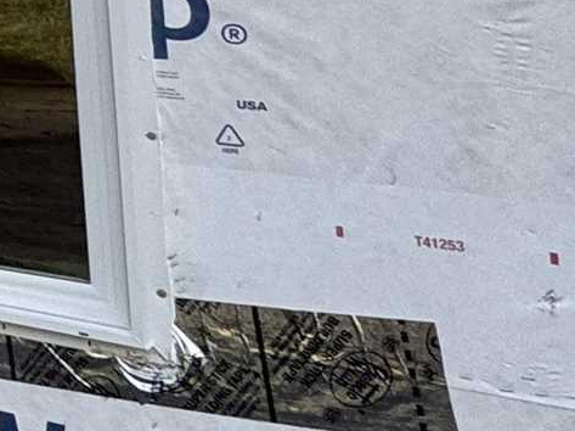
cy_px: -270
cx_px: -991
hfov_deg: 12.8
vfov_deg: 14.7
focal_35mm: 91
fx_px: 1510
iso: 50
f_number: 2.2
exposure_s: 1/812
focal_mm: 2.22
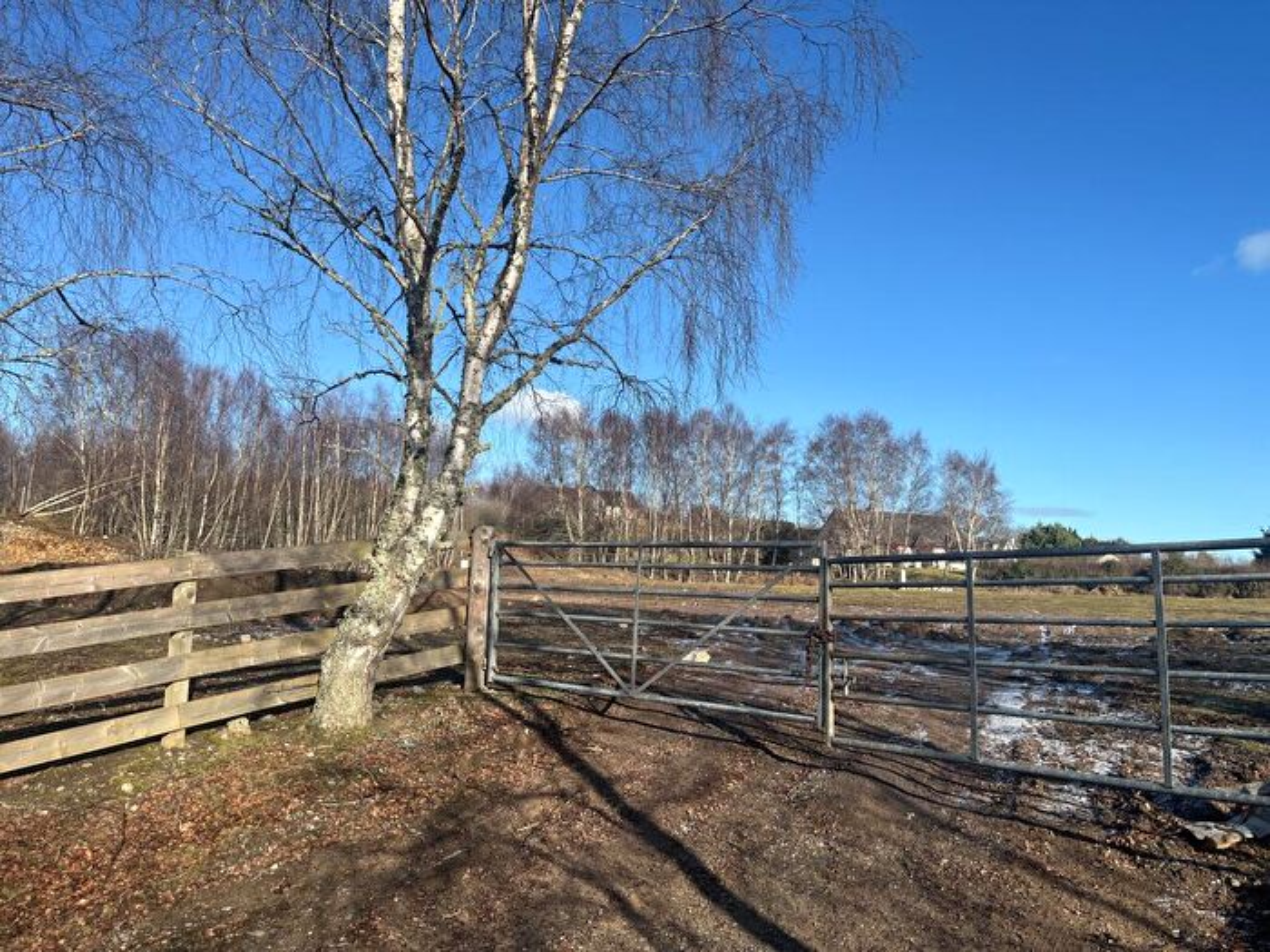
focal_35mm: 26
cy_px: 476
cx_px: 635
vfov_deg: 53.1
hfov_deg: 67.3
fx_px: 954
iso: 50
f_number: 1.6
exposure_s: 1/2899
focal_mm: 5.1
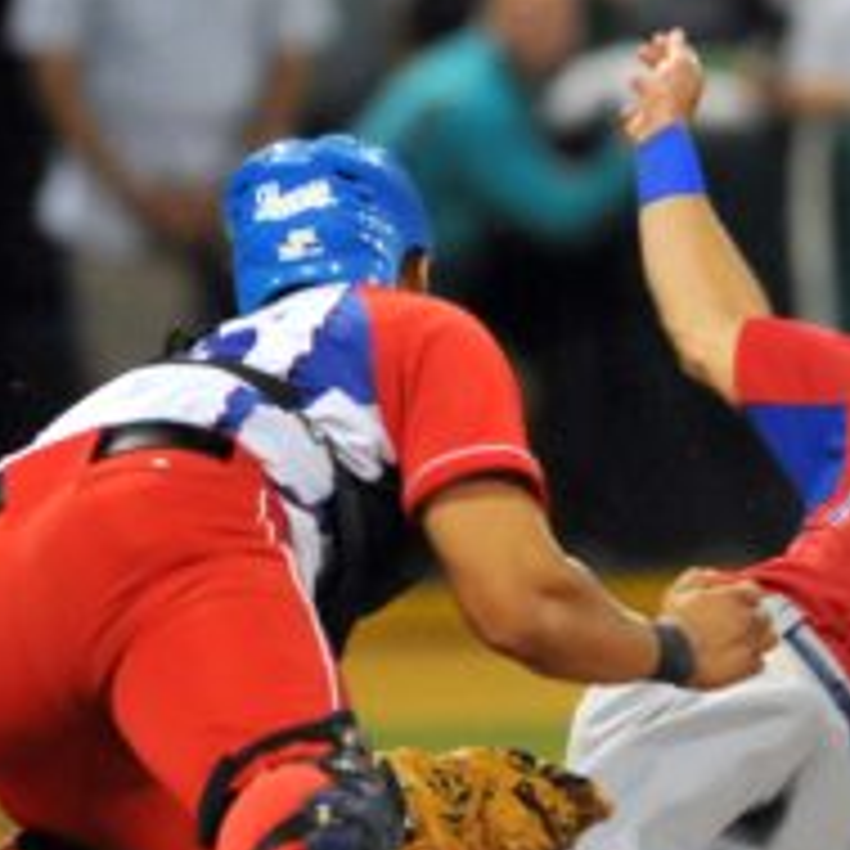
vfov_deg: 2.1
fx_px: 22947
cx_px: 801
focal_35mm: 826
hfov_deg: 2.1
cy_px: 567
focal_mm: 300
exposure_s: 1/400
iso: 1600
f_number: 2.8
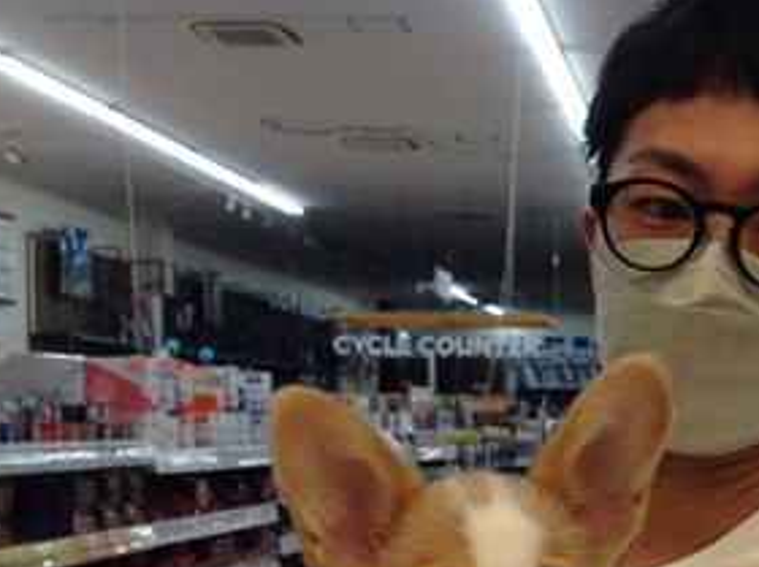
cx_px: 596
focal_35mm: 75
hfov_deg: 25.6
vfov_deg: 19.2
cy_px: 510
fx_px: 1642
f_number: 2.4
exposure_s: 1/120
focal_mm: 4.28
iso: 80
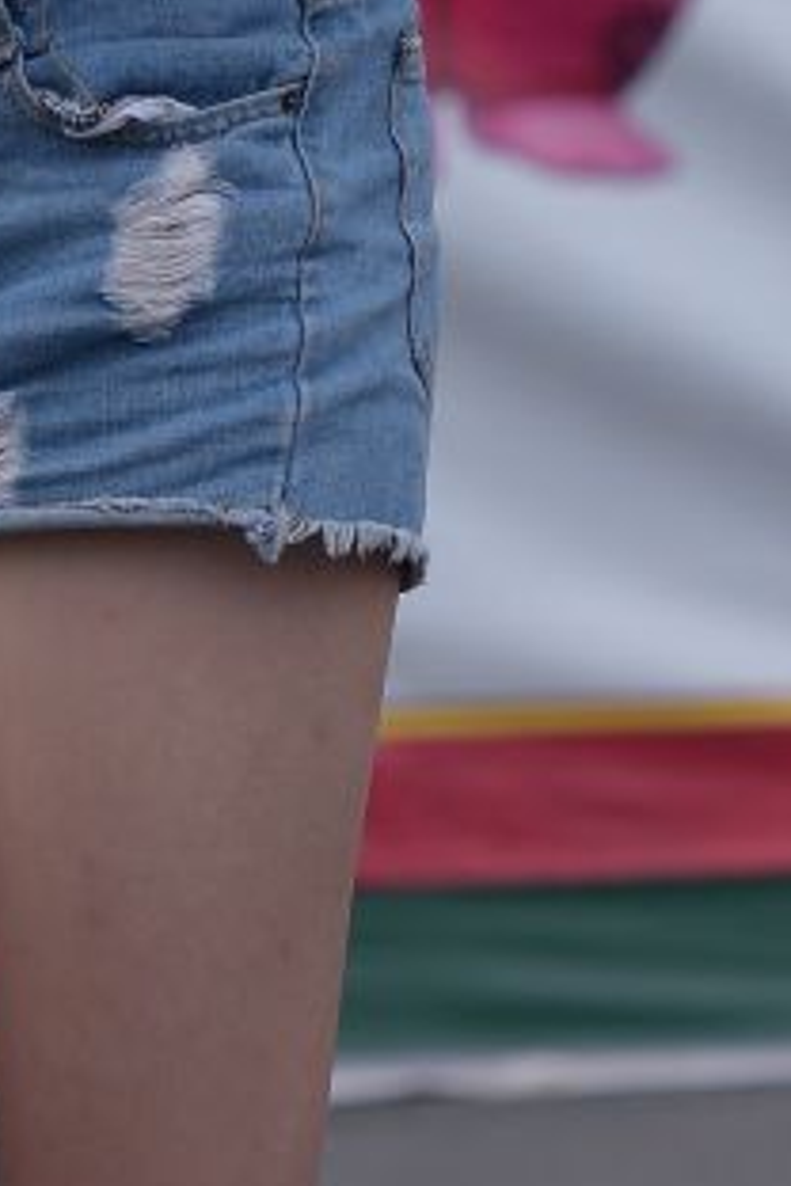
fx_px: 33022
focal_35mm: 1002
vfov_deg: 2.1
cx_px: -308
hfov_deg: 1.4
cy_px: 331
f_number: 4
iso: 160
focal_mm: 170
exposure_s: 1/800
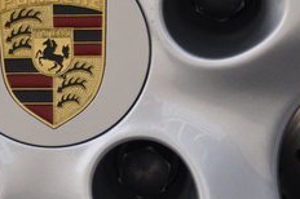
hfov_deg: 2.9
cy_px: 59
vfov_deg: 1.9
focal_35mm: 719
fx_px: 5980
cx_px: 66
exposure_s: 1/640
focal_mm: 145
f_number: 6
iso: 500
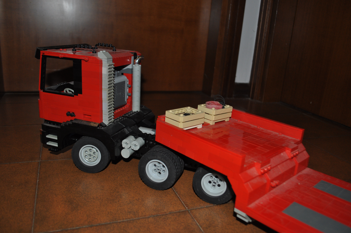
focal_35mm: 30
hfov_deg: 62.0
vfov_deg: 43.5
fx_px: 292
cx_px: 176
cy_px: 116
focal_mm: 20
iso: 500
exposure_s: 1/60
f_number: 3.8
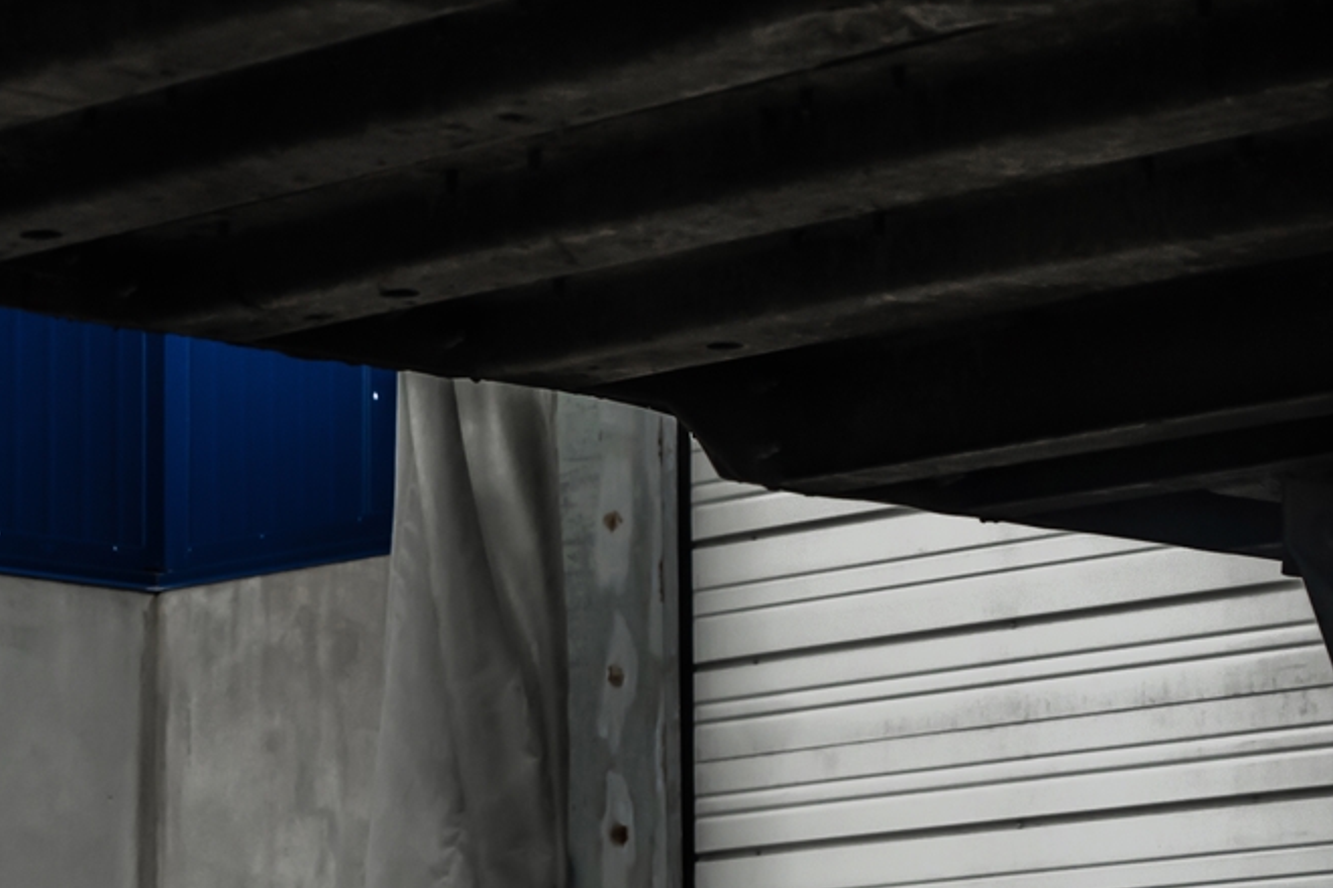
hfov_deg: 12.4
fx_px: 5924
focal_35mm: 160
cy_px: 830
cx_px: -458
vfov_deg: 8.5
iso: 500
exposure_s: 1/200
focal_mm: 55
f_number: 6.3
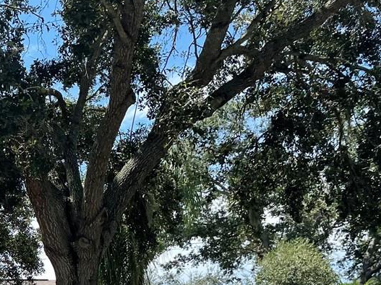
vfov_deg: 17.5
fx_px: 869
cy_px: 367
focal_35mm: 79
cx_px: -164
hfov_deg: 21.4
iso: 32
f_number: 1.6
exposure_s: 1/2817
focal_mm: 4.2
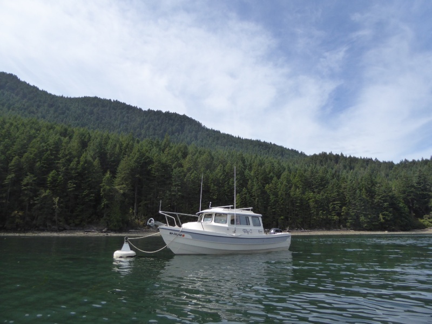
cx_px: 216
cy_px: 162
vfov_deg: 54.9
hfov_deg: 69.4
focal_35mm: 25
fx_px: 312
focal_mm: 4.3
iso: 160
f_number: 3.3
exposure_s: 1/1300
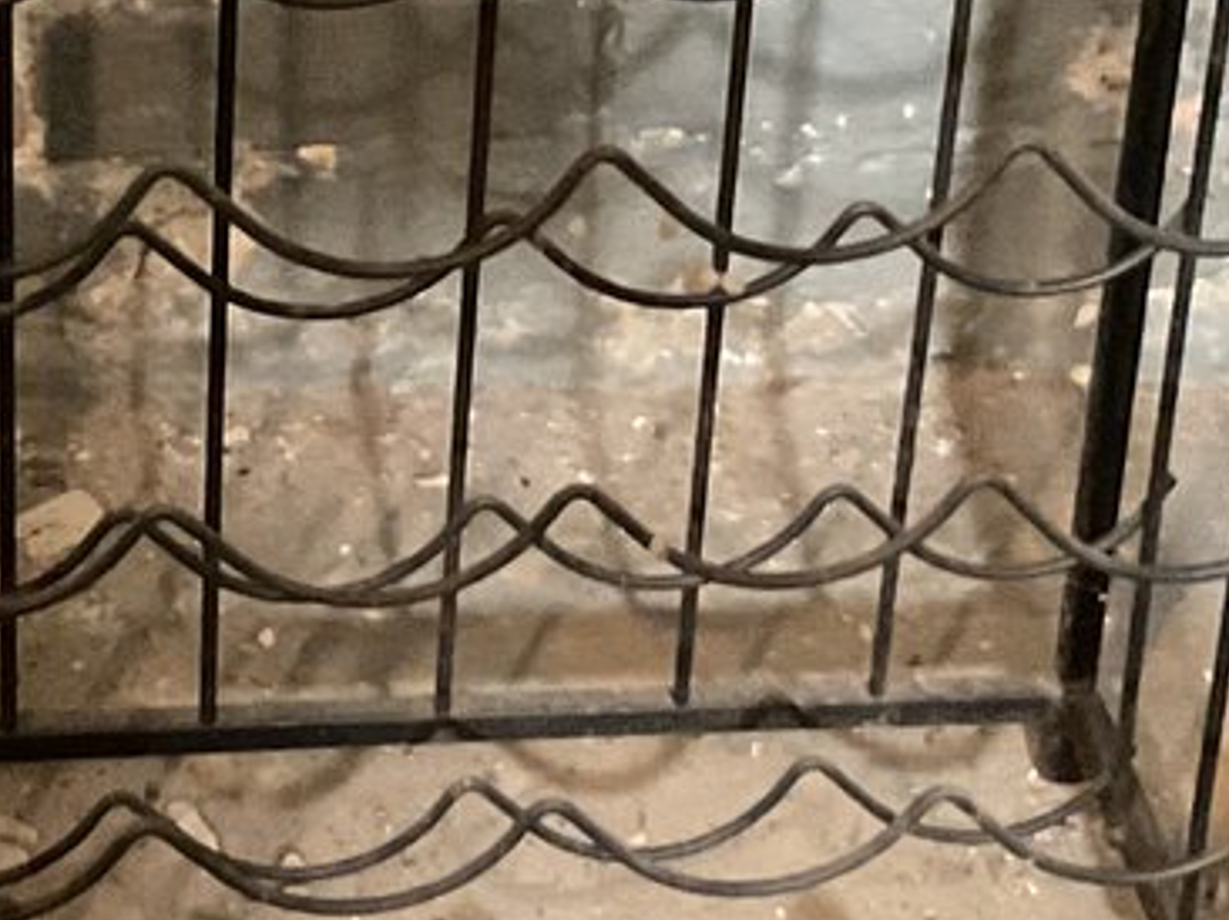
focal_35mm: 120
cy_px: -18
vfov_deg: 12.2
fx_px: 4258
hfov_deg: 16.4
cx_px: 509
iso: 500
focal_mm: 3
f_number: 1.8
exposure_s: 1/30
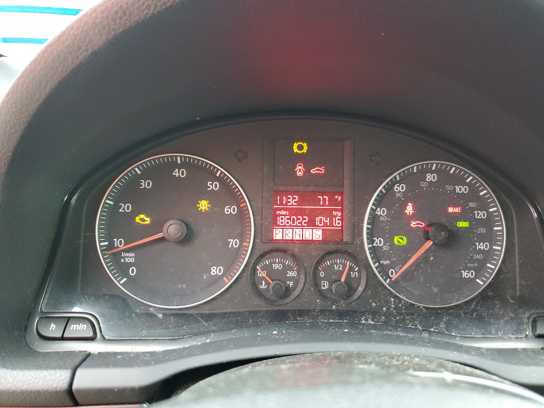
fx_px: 409
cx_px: 272
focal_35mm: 26
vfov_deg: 53.1
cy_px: 204
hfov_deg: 67.3
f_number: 1.5
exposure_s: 1/60.2
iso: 266
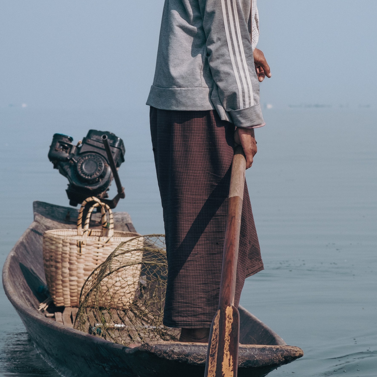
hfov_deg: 7.0
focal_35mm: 251
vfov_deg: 7.0
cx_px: 206
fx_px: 3093
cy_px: 100
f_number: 6.4
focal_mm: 85
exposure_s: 1/800
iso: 400
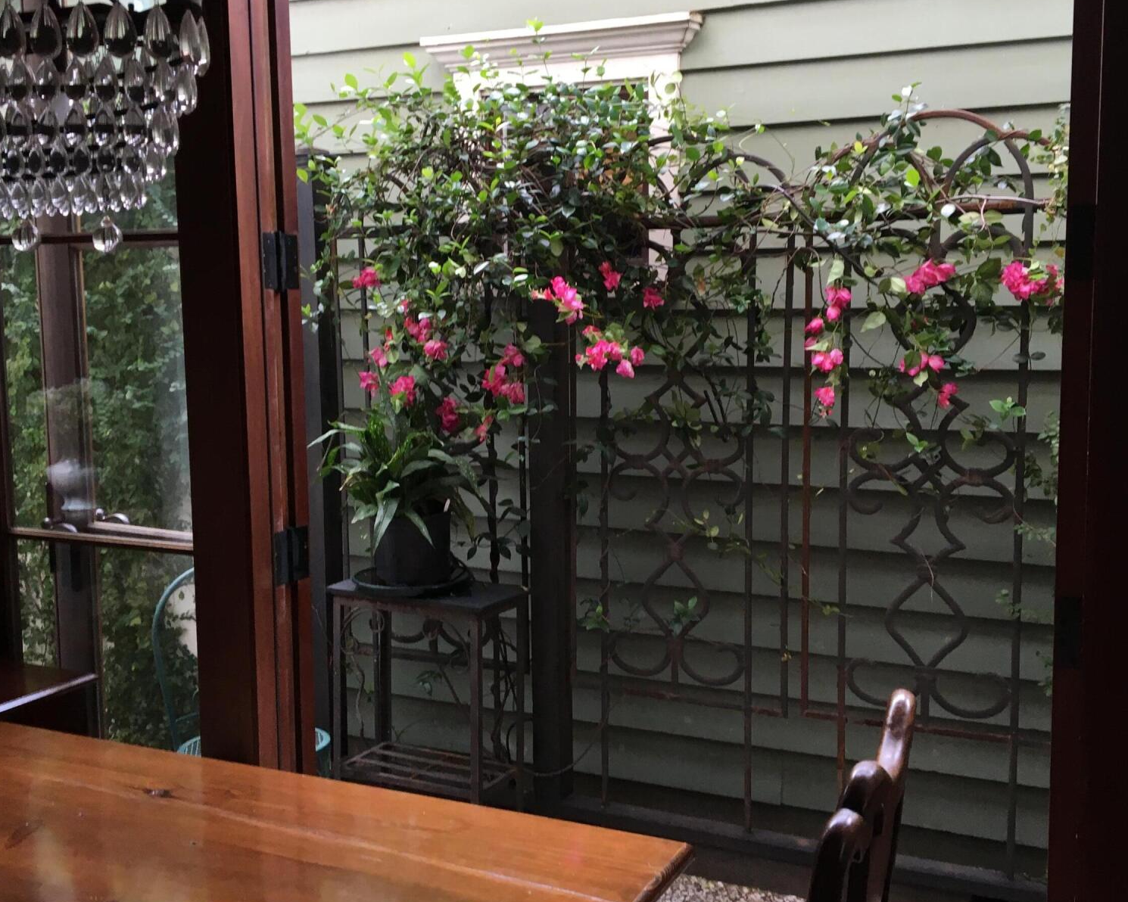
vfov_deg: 39.2
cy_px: 446
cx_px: 563
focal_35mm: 38
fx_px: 1269
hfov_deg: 47.9
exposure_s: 1/30
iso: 25
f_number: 2.2
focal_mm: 4.15
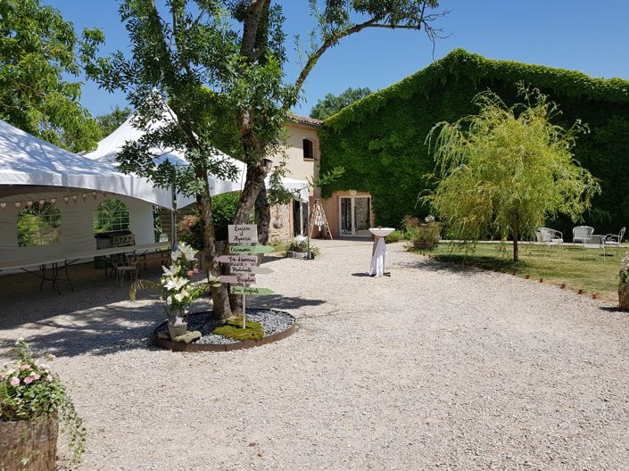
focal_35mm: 26
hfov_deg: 67.3
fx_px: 472
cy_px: 236
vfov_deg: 53.0
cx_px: 314
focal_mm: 4.2
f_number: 1.7
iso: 40
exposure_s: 1/2672
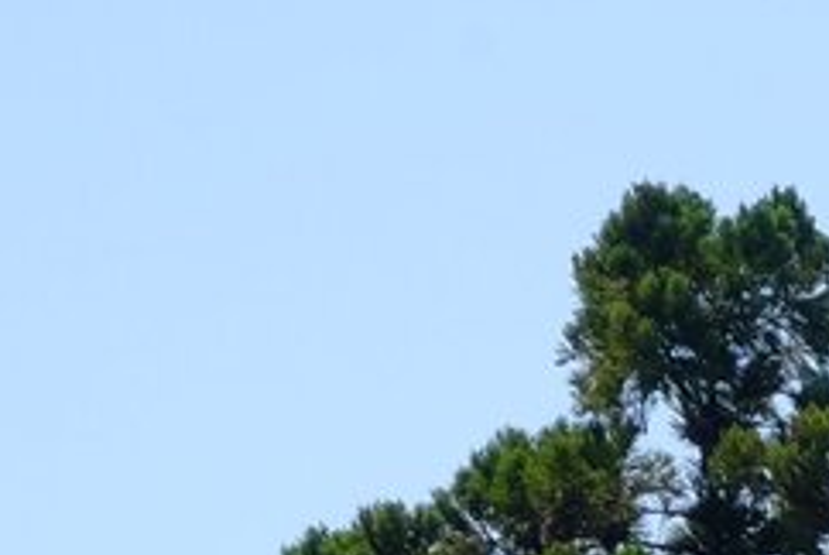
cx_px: 2240
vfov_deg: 2.5
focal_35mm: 548
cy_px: 1680
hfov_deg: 3.7
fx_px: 12634
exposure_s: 1/600
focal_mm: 55
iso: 400
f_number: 8
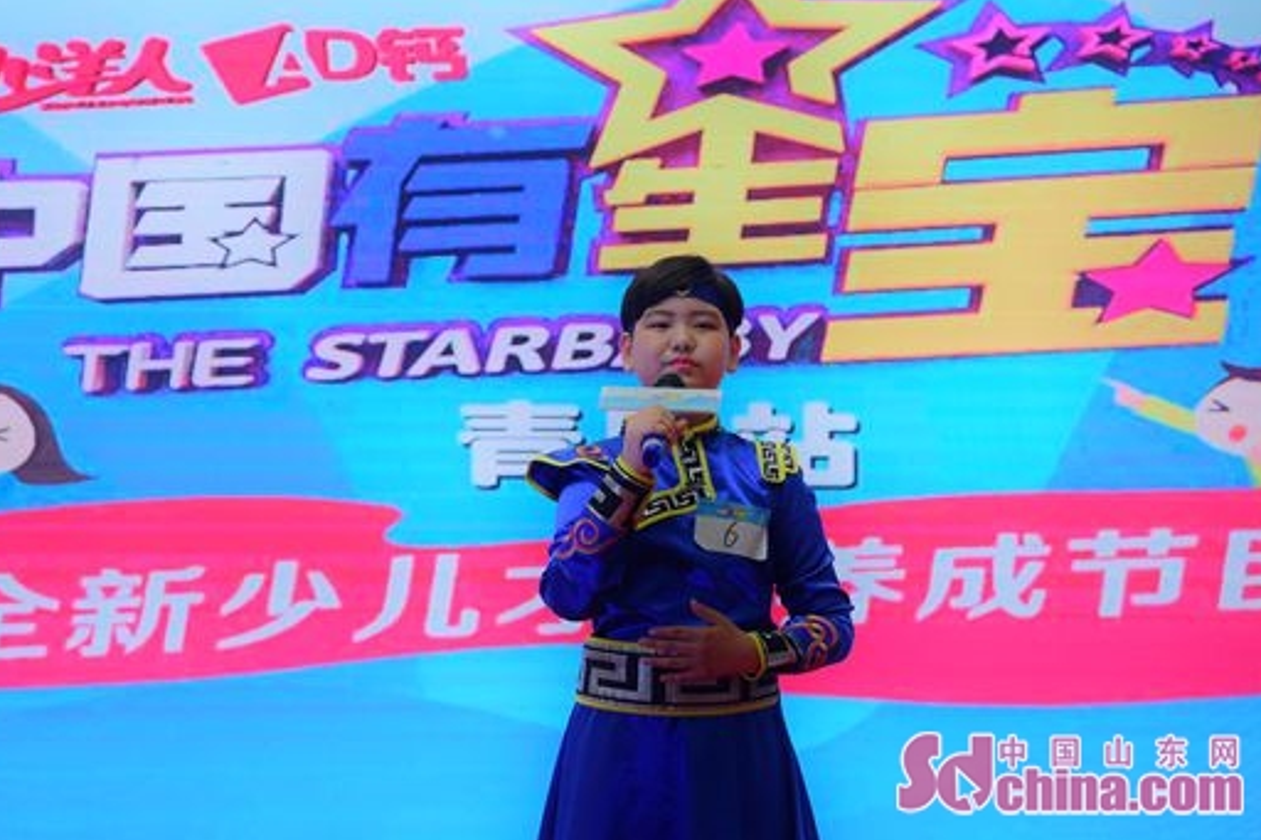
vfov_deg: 11.1
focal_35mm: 123
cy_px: 367
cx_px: 549
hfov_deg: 16.7
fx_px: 4307
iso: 640
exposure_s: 1/320
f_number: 4.5
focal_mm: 105
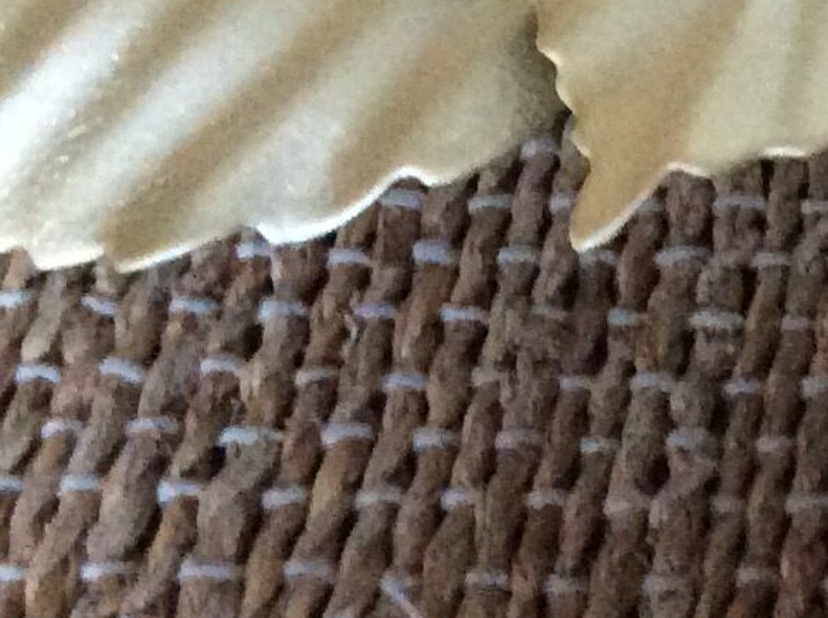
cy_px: -258
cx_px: 1061
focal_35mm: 142
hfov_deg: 13.4
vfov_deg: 10.1
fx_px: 3391
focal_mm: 3.3
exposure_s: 1/20
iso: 320
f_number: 2.4
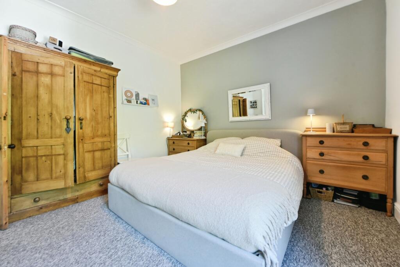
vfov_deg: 81.3
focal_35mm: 14
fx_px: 156
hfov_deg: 104.2
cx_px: 200
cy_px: 134
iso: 720
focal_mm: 14
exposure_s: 1/15
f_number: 7.1
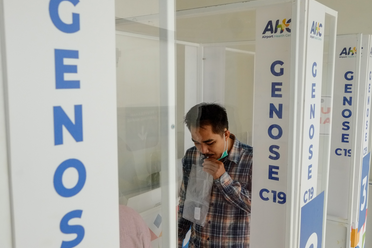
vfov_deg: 35.0
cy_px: 131
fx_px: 393
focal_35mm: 38
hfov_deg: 50.7
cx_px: 179
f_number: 8
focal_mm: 23
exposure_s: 1/500
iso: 4000
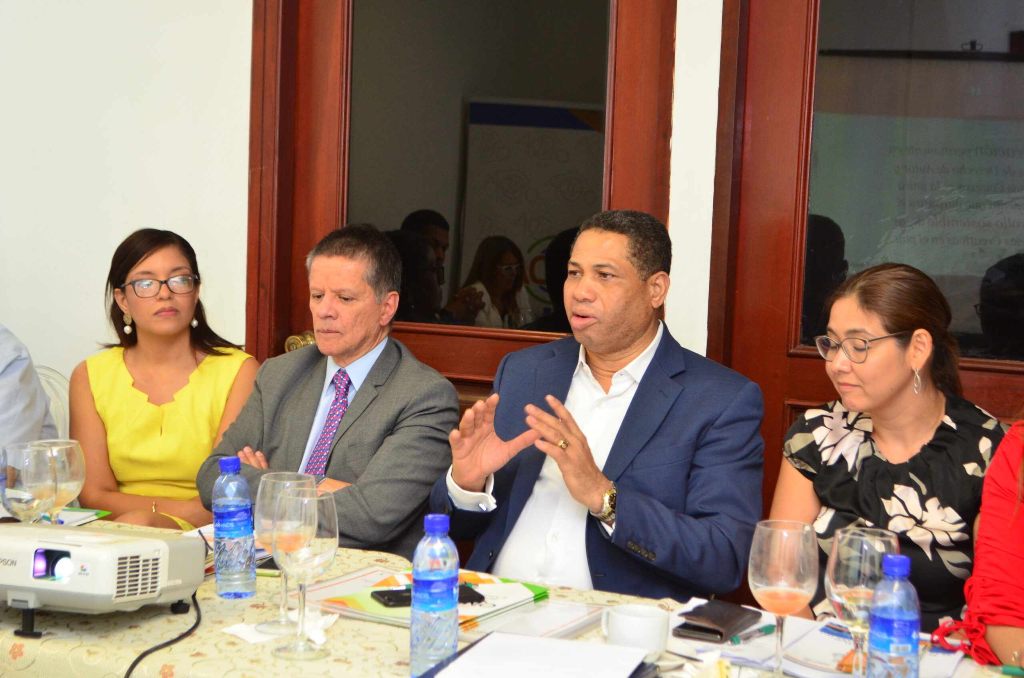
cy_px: 339
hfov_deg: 33.5
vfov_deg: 22.5
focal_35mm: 60
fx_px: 1703
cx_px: 512
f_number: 5.6
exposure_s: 1/80
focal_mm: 40
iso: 1000
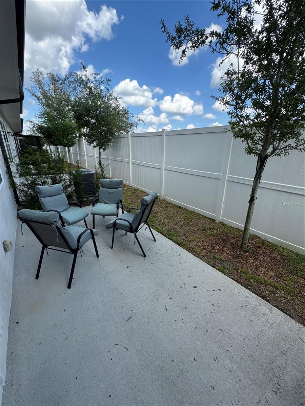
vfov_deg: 102.1
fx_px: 164
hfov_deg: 85.7
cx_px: 152
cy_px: 203
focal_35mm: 14
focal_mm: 2.22
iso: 50
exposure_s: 1/641
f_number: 2.2
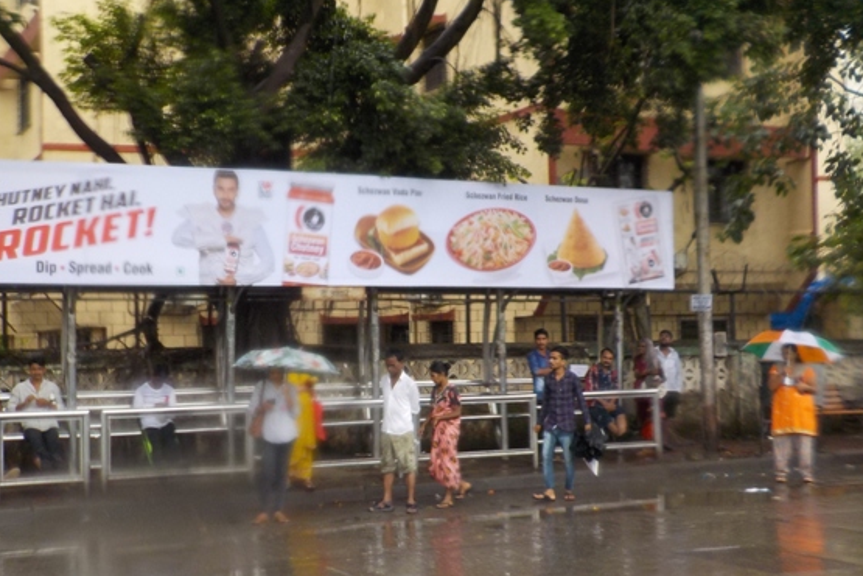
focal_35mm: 45
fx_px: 1079
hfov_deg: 43.1
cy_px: 324
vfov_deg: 29.8
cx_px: 297
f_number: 3.3
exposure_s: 1/100
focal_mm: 4.1
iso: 125
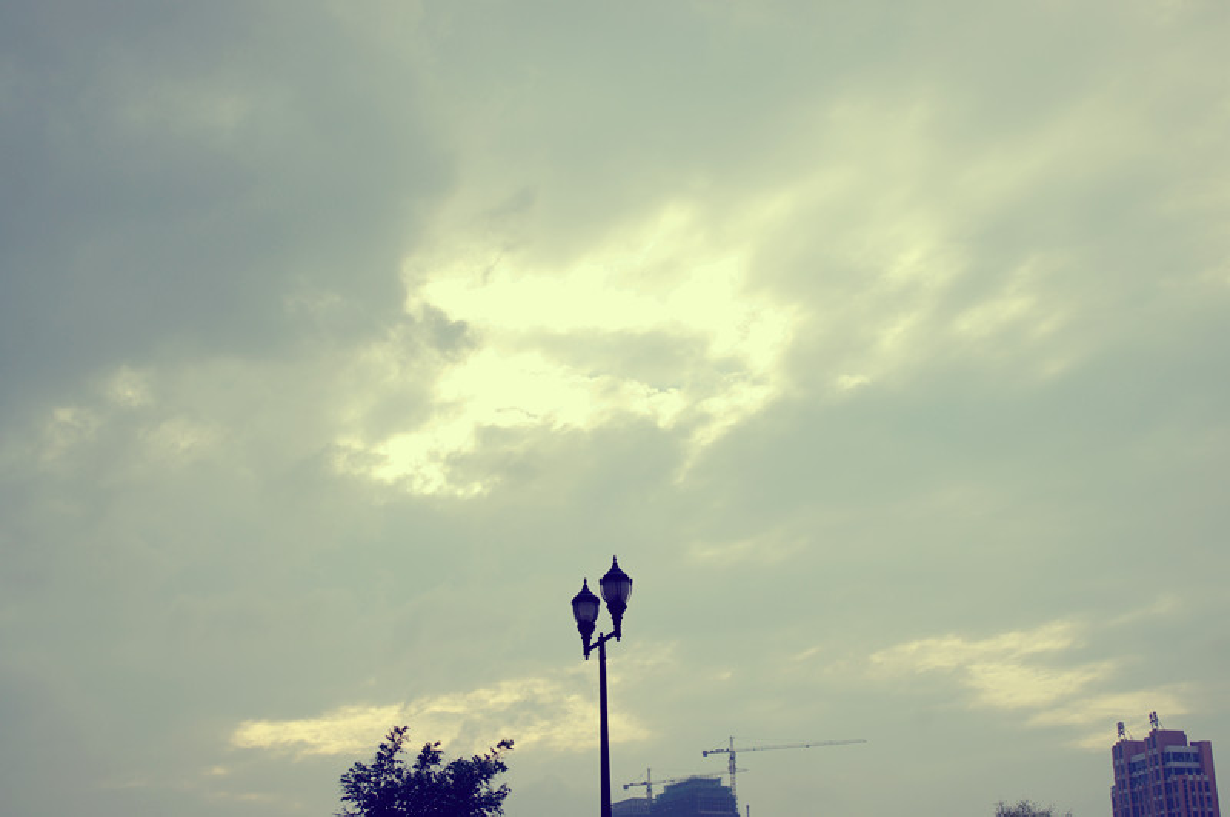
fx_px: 1774
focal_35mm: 52
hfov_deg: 38.2
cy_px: 408
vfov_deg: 25.9
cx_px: 615
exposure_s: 1/320
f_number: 5.6
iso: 100
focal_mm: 35
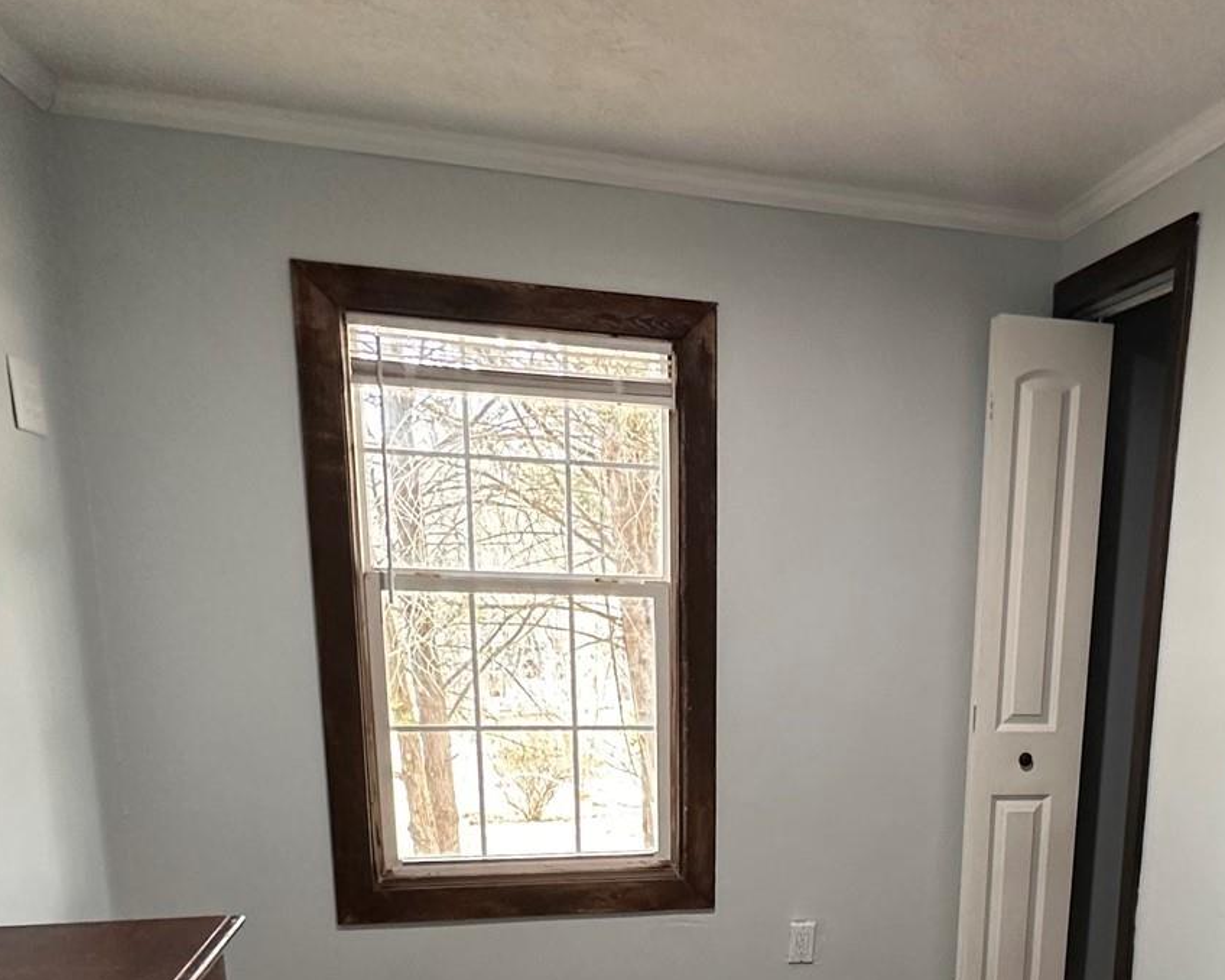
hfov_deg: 51.9
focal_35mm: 33
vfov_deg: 41.6
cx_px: 916
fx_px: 1196
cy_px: 848
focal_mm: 2.22
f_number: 2.2
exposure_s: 1/60
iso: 320
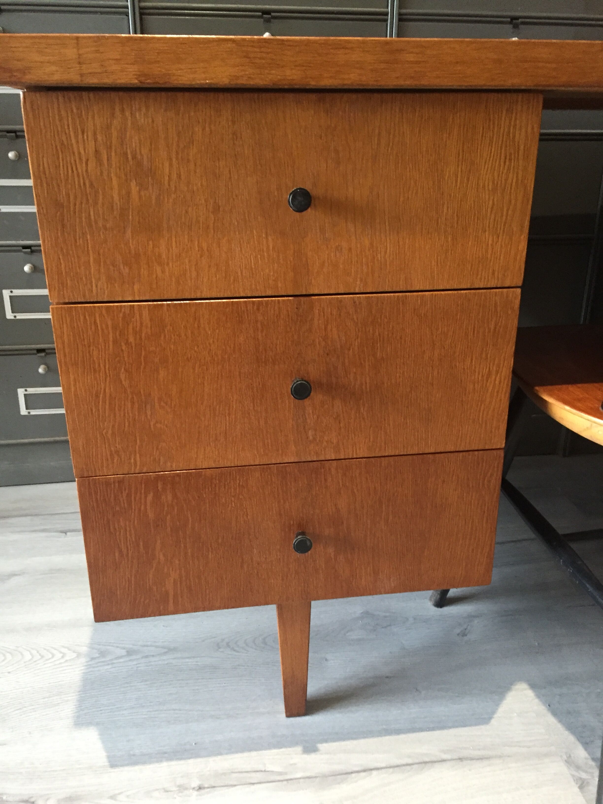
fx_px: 674
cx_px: 302
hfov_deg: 48.2
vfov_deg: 61.7
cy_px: 402
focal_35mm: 29
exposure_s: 1/25
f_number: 2.2
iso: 250
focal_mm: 4.15
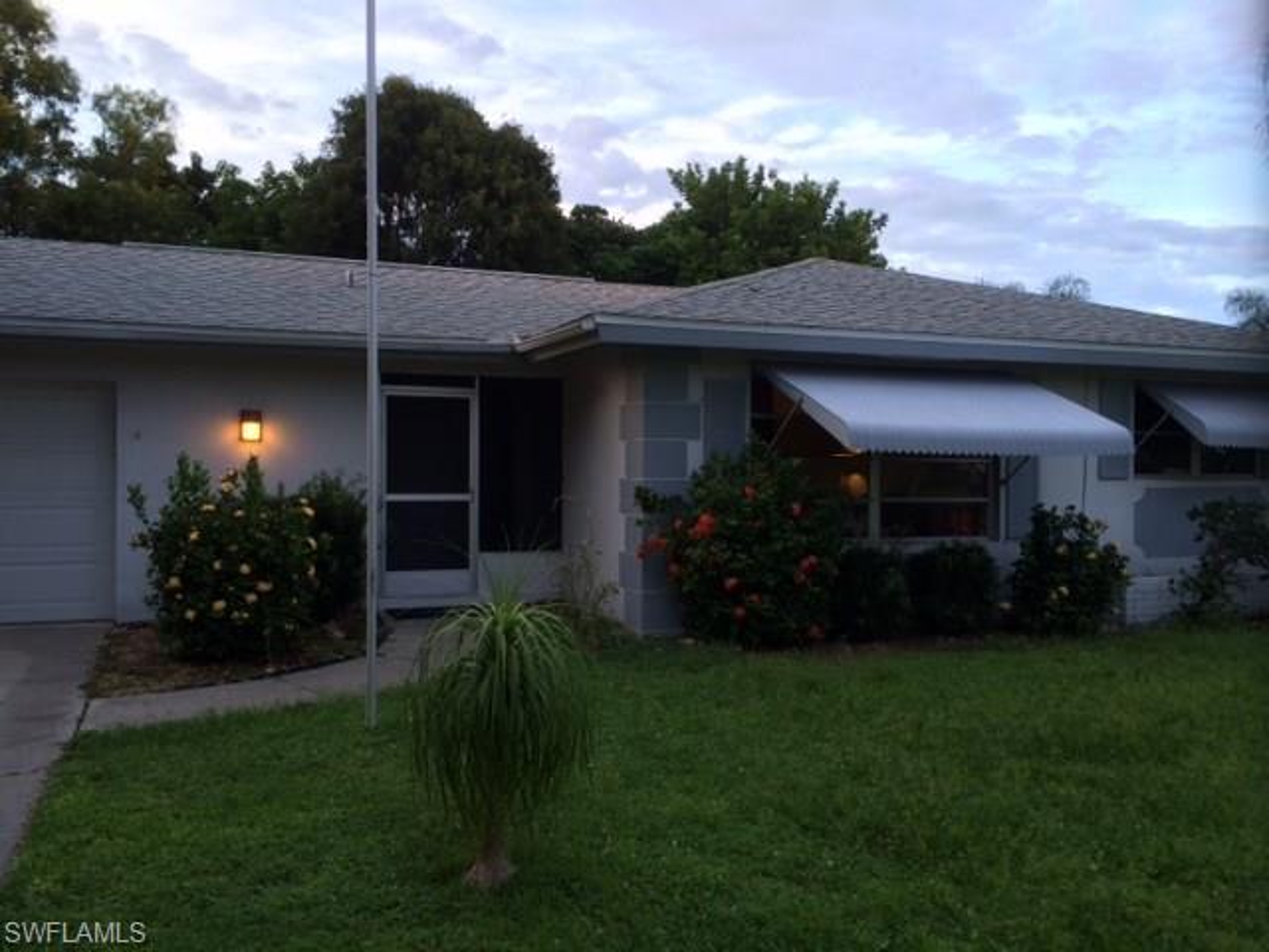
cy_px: 476
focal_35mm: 30
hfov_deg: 60.0
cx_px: 634
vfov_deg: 46.8
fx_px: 1100
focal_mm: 4.12
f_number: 2.2
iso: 50
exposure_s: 1/60
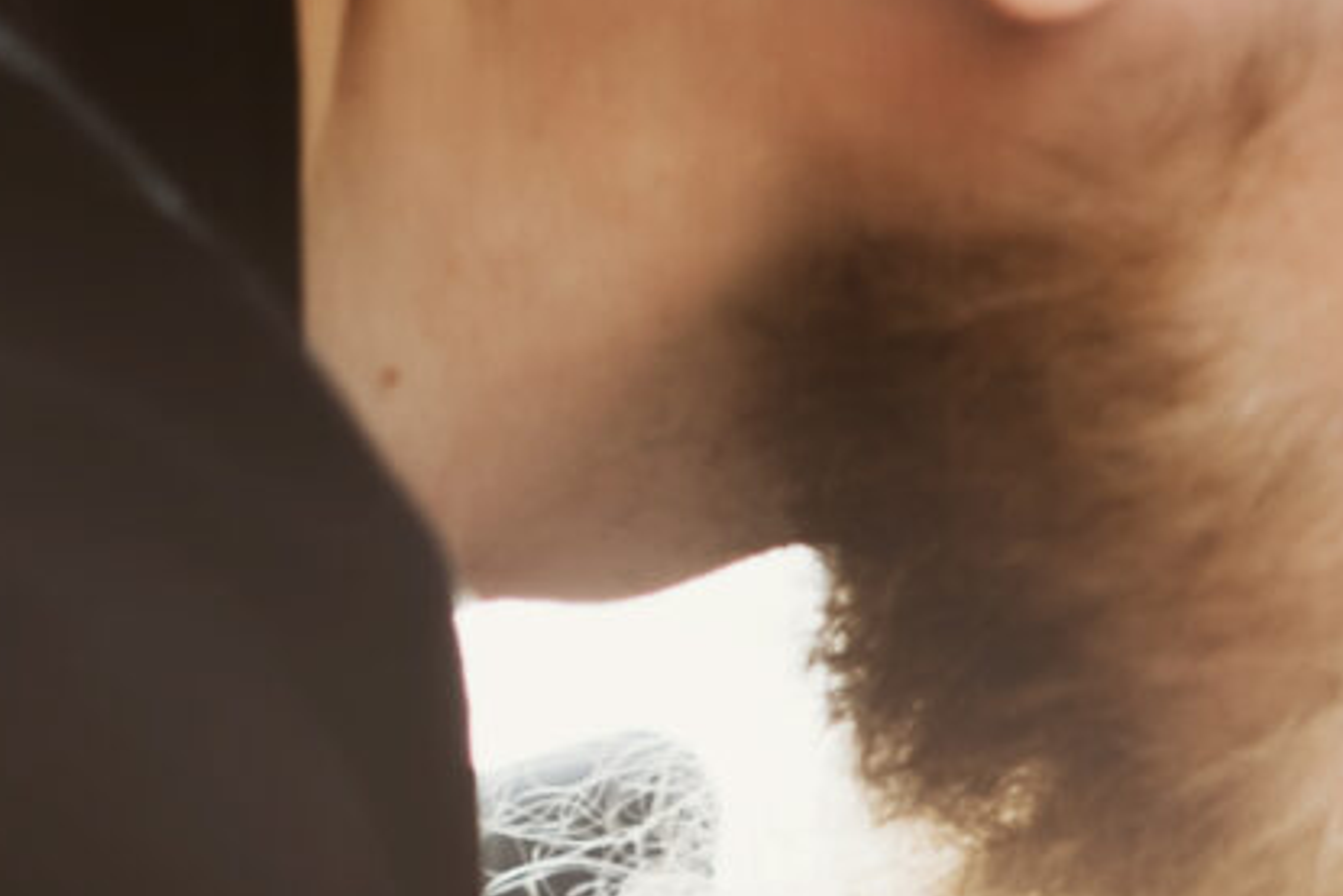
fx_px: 8060
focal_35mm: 216
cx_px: 2569
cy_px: 1781
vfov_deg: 6.2
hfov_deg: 9.0
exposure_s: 1/125
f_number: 3.5
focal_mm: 35
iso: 100
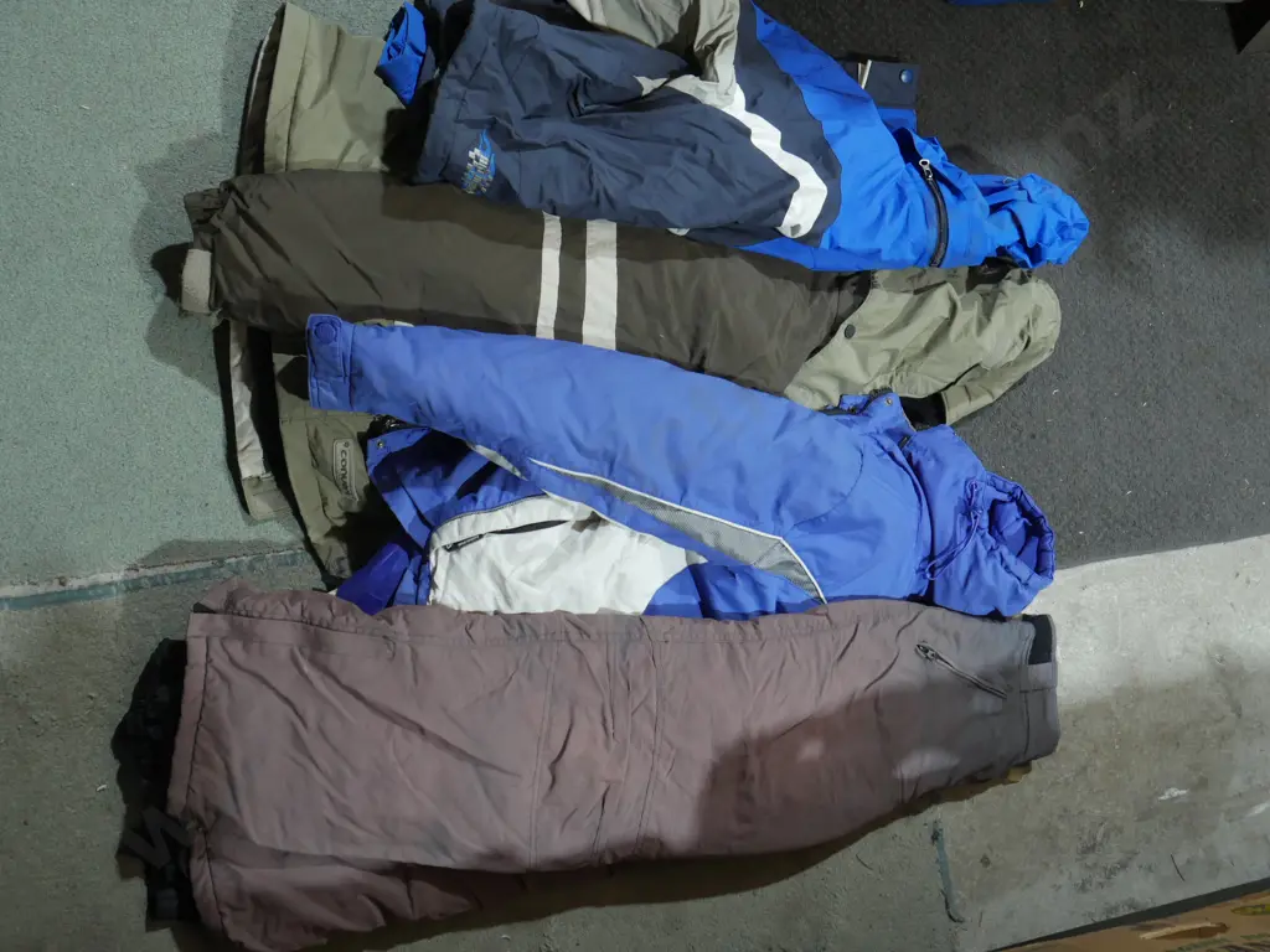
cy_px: 476
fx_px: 1394
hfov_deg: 49.0
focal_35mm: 38
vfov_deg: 37.7
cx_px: 635
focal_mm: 19
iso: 1000
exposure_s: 1/60
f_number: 5.6
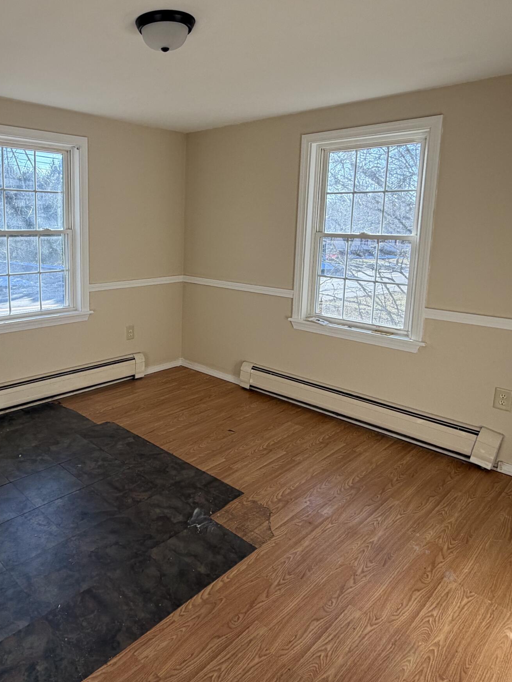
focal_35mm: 24
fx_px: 473
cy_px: 293
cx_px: 155
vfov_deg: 71.2
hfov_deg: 55.2
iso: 64
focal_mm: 2.22
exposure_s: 1/121
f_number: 2.2
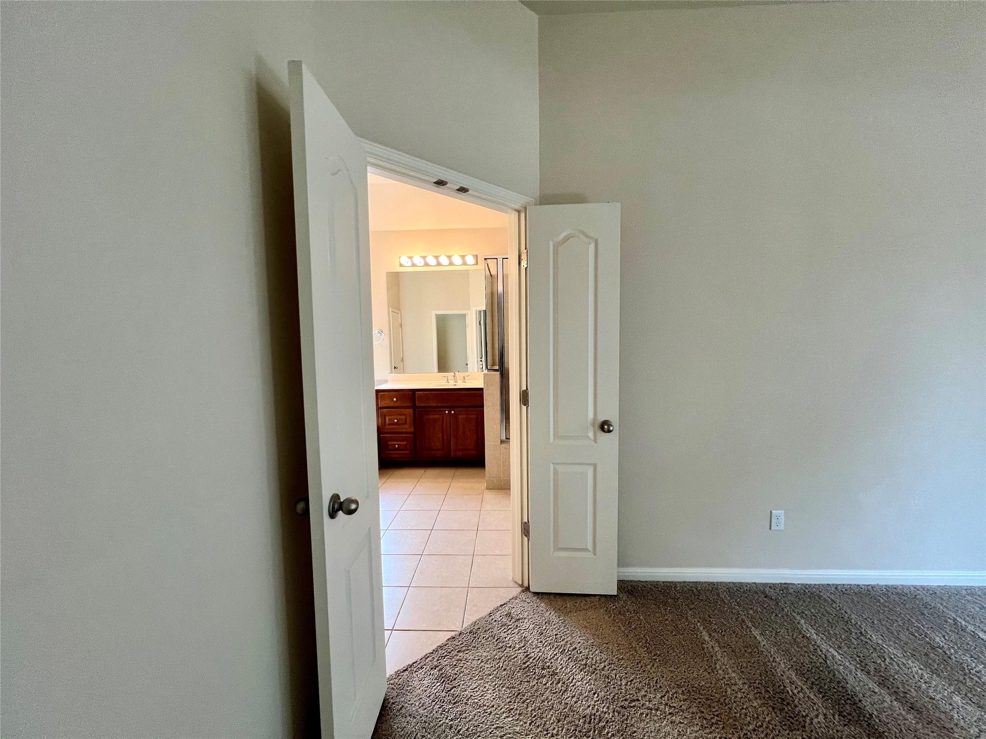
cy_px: 370
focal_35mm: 13
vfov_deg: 89.9
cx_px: 493
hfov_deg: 106.2
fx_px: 370
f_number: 1.8
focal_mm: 1.57
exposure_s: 1/120
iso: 160
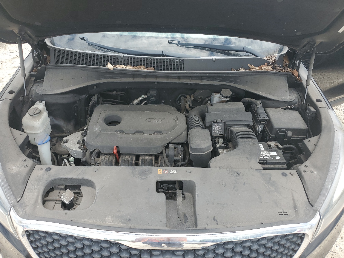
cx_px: 172
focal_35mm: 26
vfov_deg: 53.1
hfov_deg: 67.3
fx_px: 258
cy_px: 129
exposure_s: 1/833
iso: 50
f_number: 1.5
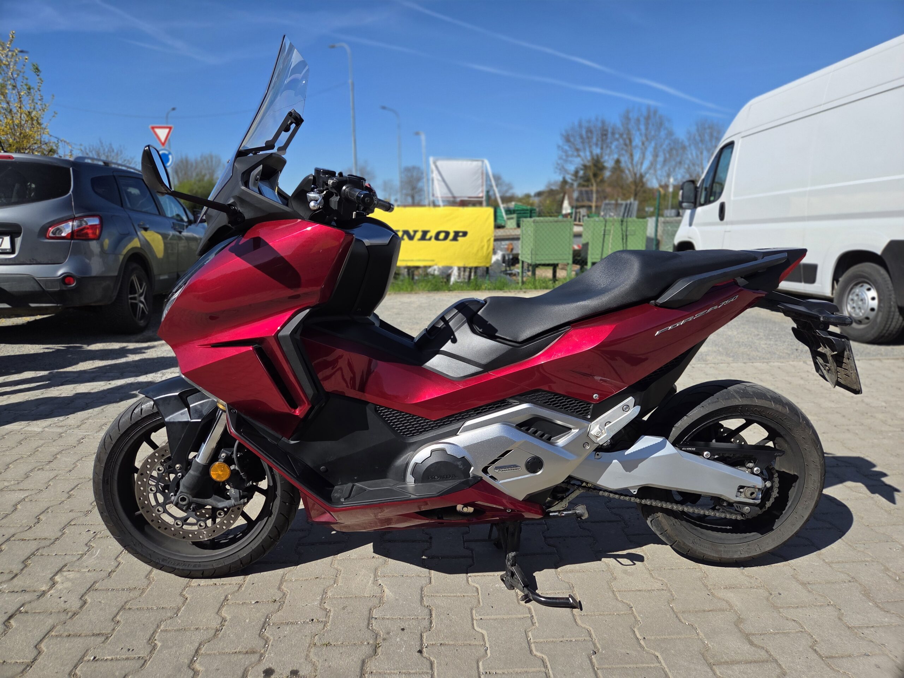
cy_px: 339
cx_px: 452
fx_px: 601
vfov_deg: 58.9
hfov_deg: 73.9
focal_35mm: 23
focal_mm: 5.4
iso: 80
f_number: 1.8
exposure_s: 1/5399
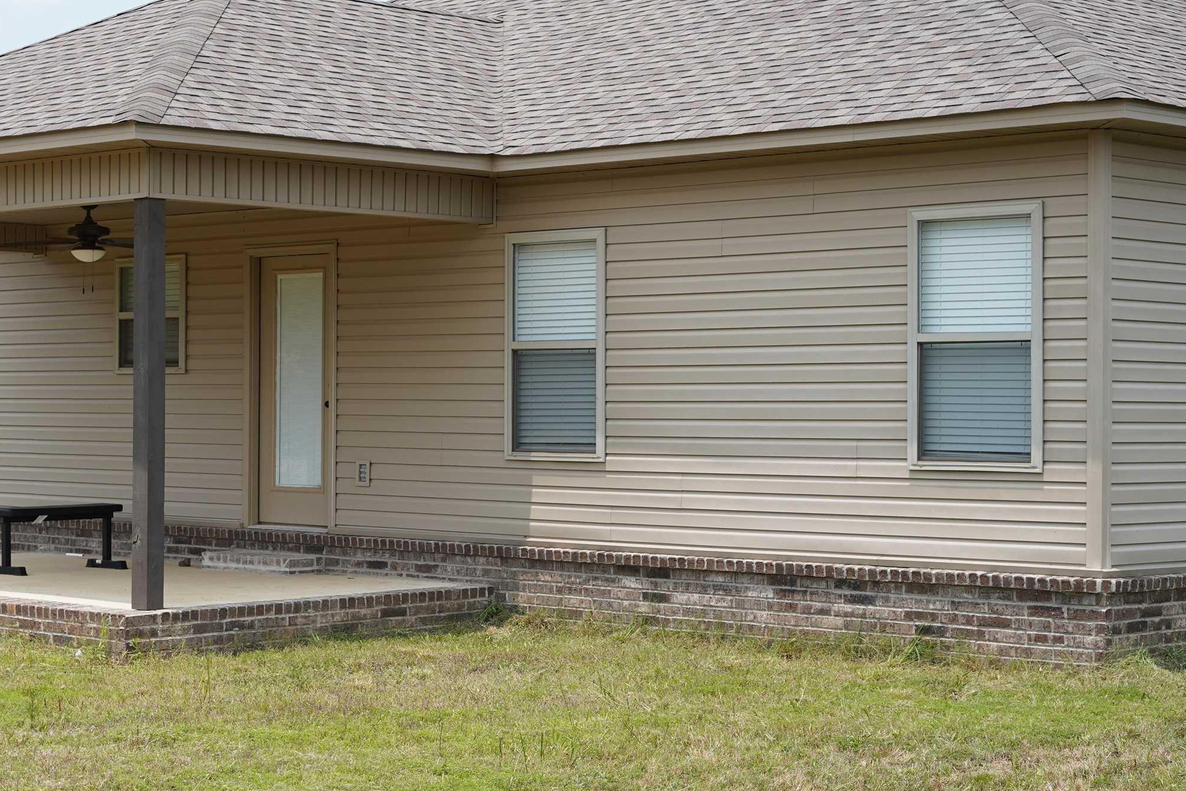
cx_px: 426
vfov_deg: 17.7
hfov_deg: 26.2
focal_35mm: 77
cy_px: 362
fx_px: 2537
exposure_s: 1/400
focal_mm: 50
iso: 100
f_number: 5.6
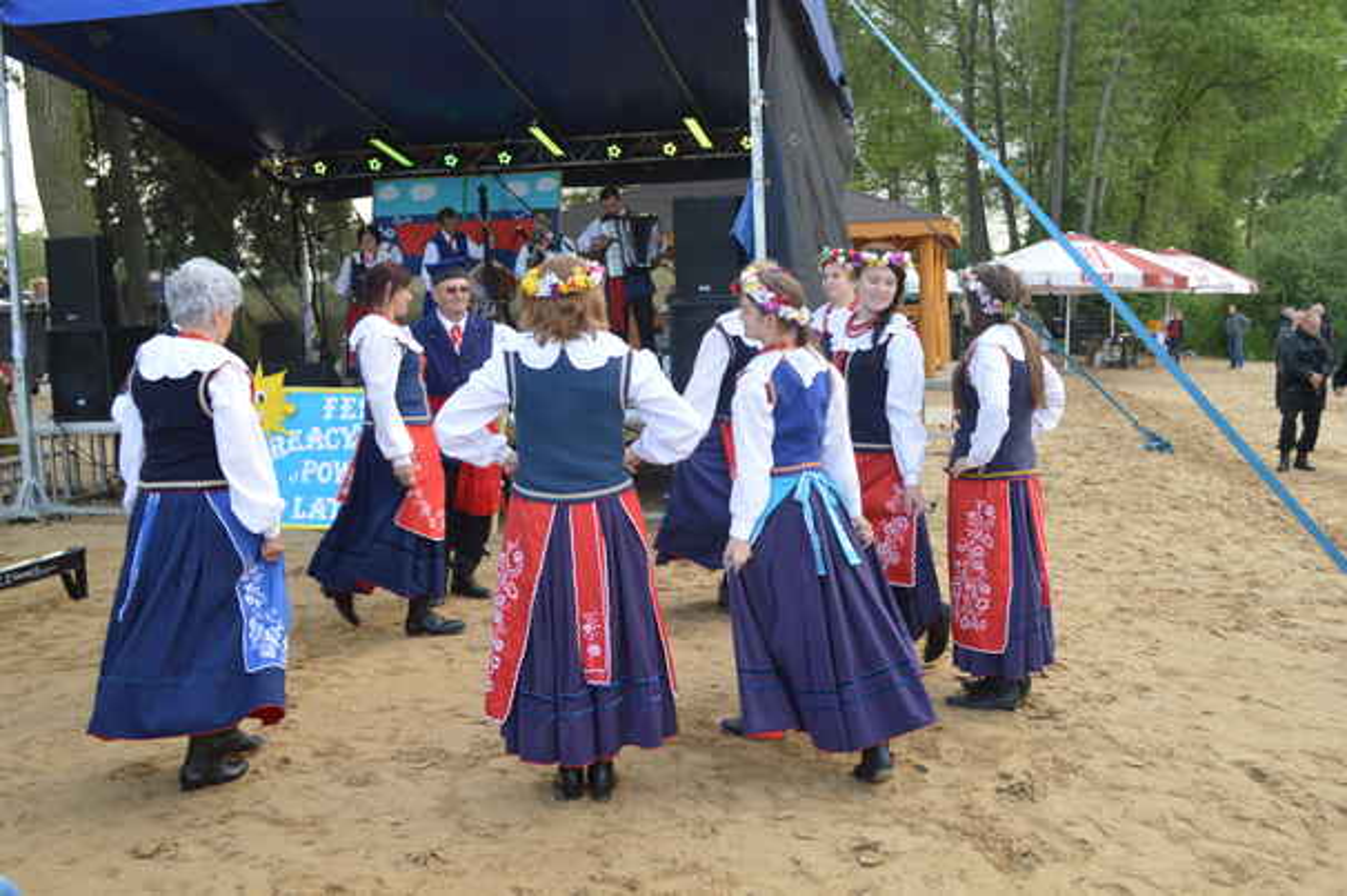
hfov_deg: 53.2
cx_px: 674
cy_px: 448
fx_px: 1346
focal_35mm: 36
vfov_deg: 36.8
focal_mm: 24
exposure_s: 1/125
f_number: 5.6
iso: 250
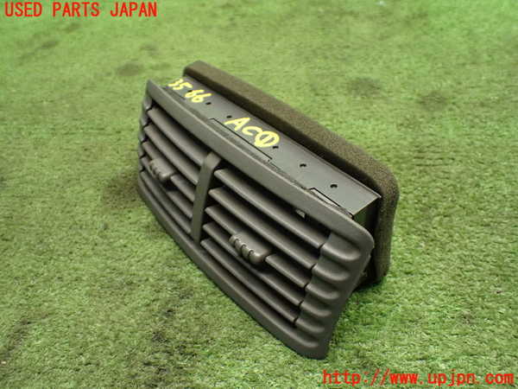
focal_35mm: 30
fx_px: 449
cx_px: 259
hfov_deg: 60.0
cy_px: 194
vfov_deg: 46.8
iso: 800
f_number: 2.3
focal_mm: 5.4
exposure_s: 1/80
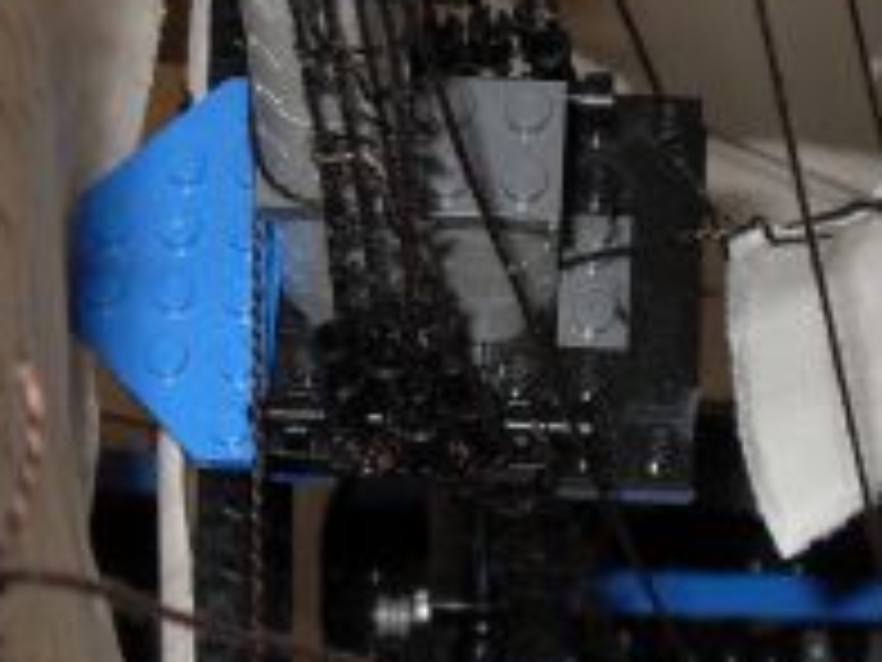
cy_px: 297
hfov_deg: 16.3
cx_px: 472
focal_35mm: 121
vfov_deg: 12.2
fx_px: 3083
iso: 100
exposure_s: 1/45
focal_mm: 6.3
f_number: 2.8
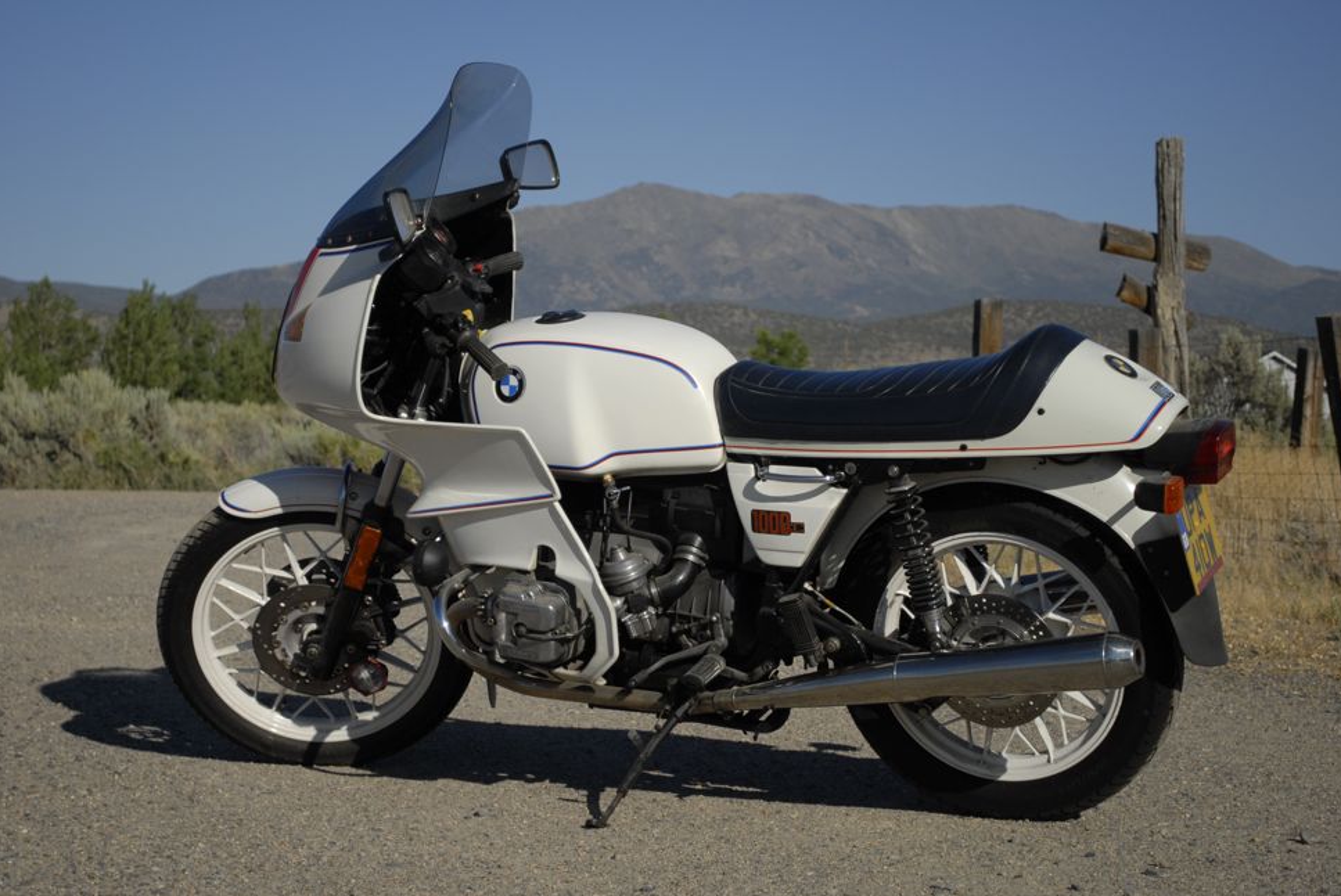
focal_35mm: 73
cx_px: 682
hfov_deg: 27.7
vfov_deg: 18.7
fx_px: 2721
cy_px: 429
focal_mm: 46
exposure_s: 1/2000
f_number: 5.3
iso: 200
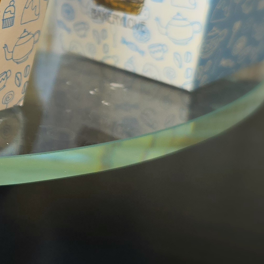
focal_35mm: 66
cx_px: -145
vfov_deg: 24.9
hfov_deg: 21.4
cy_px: 0
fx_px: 569
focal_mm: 6.3
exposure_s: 1/50
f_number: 1.7
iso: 50
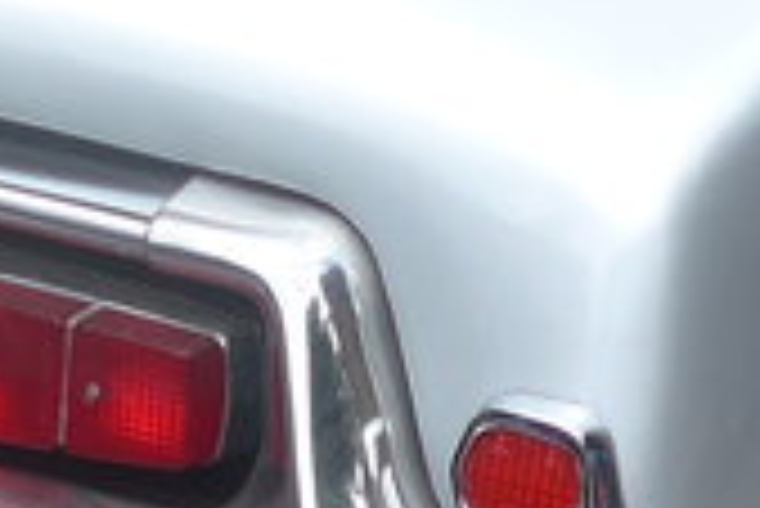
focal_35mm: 324
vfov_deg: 4.2
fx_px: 6846
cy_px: -472
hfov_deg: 6.4
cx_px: 436
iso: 80
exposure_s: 1/640
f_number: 2.8
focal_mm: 9
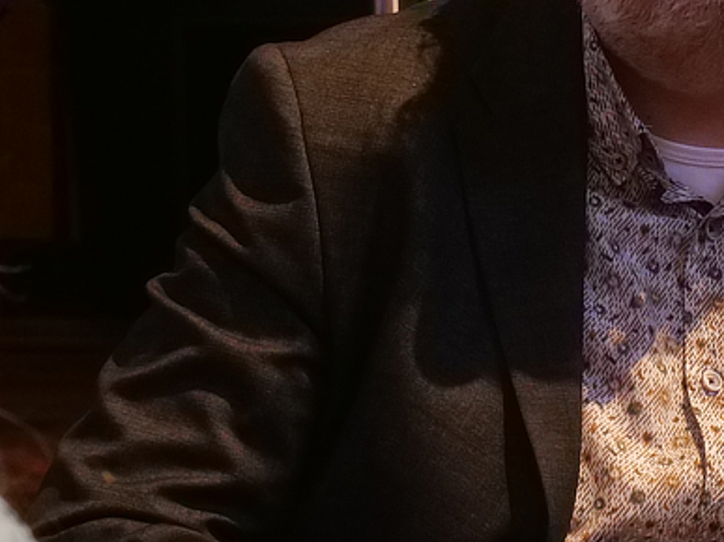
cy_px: 204
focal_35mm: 217
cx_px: 442
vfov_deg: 6.8
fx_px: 4537
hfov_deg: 9.1
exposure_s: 1/50
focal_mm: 42
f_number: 8
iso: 3200
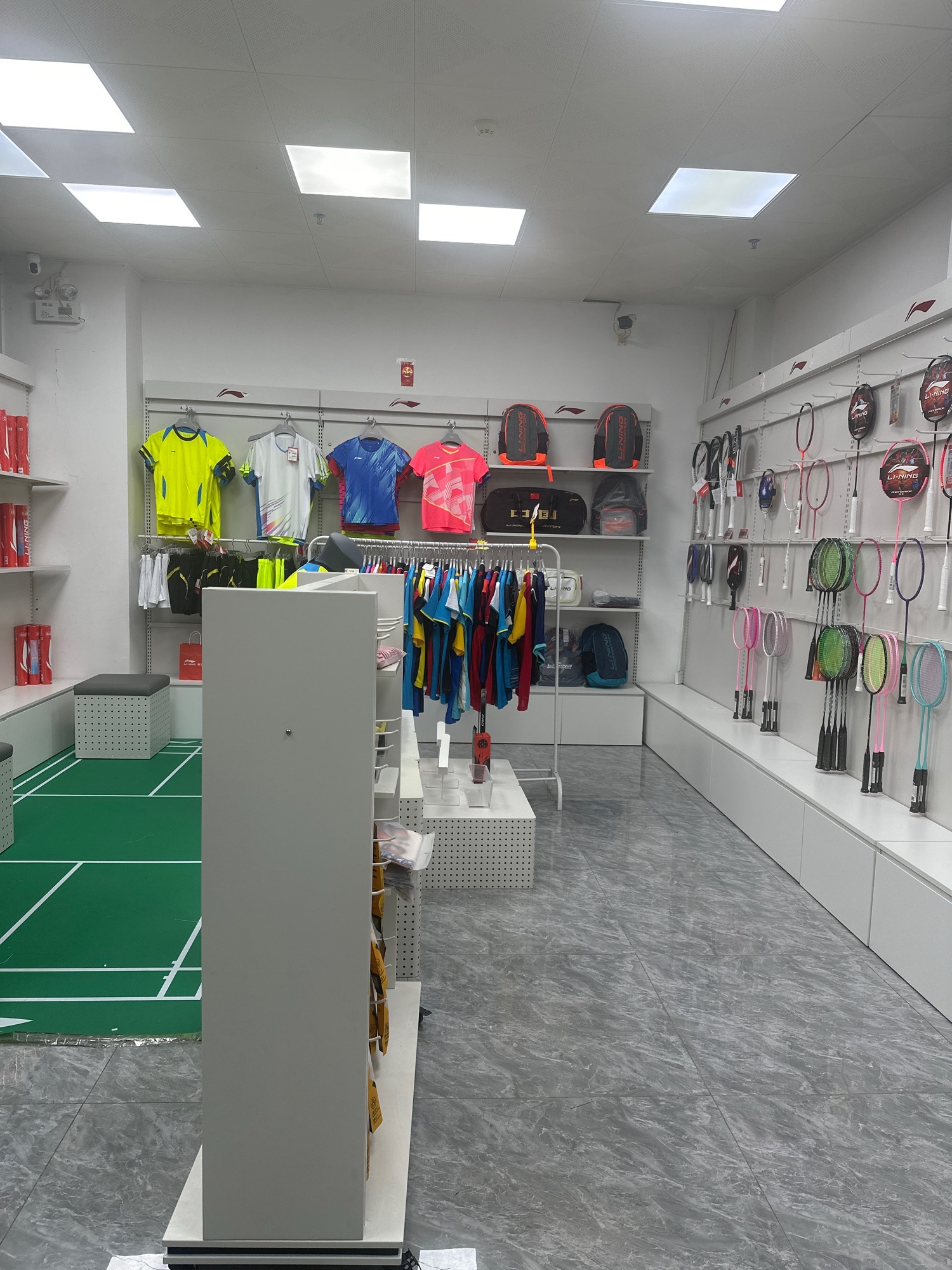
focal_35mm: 24
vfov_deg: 71.6
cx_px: 476
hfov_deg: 56.8
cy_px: 635
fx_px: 880
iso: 80
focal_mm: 6.86
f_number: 1.78
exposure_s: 1/211
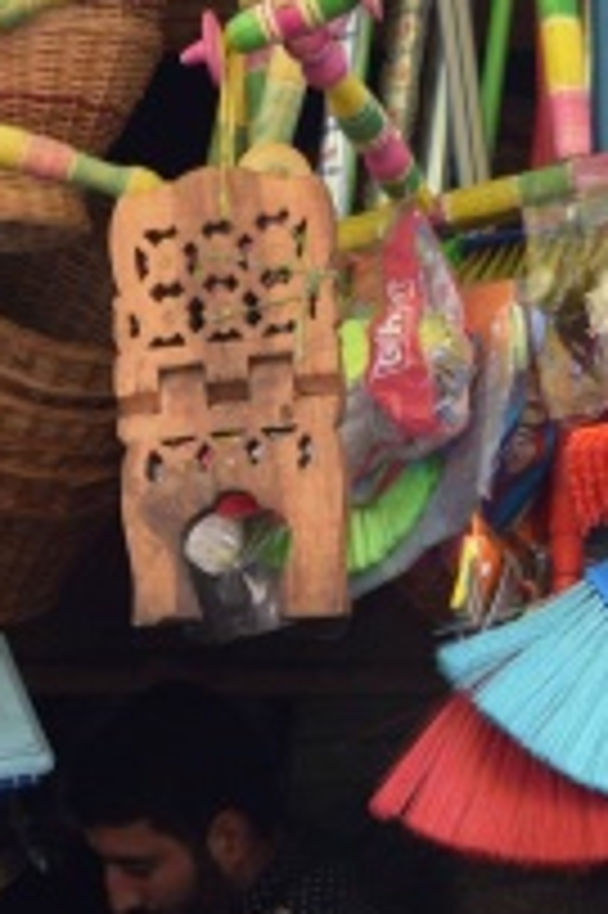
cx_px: -205
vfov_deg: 10.2
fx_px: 4999
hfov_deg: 6.9
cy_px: 1261
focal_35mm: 197
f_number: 5.6
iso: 100
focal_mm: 26
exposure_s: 1/125
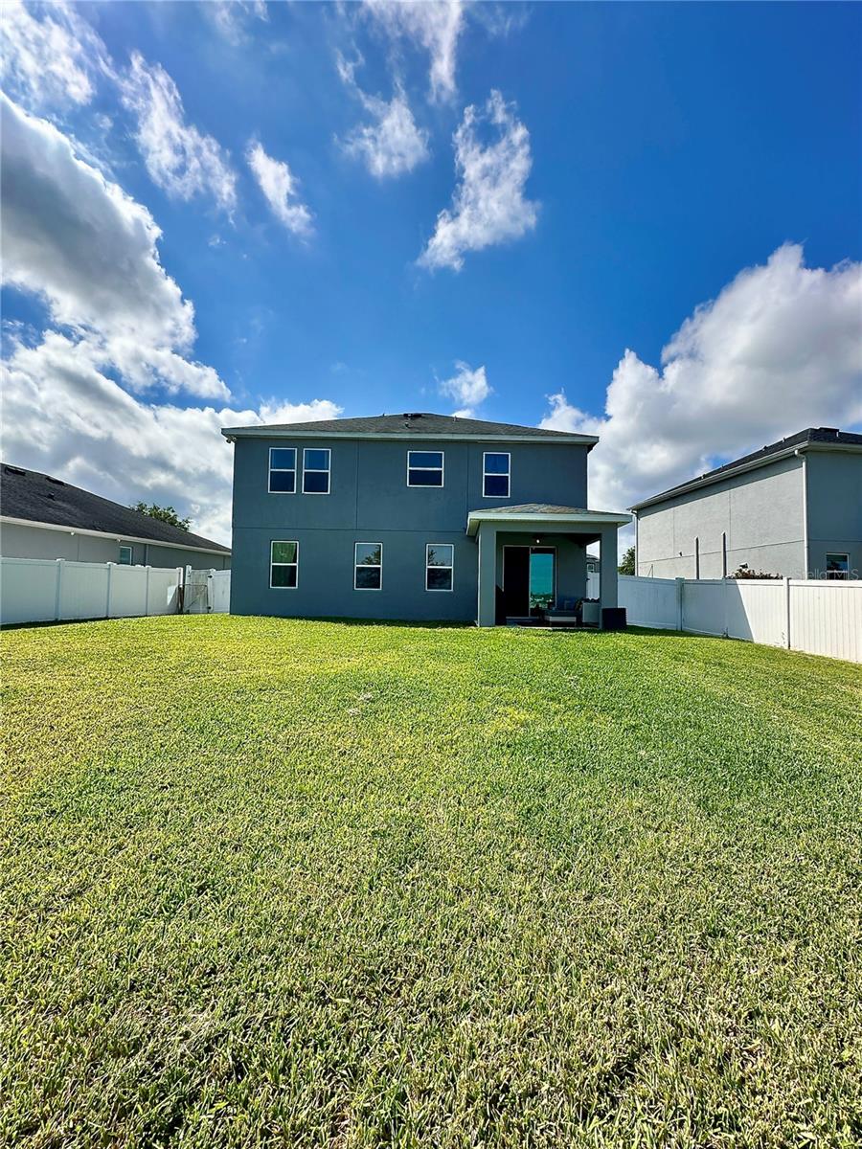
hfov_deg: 85.7
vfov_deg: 102.1
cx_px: 431
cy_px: 574
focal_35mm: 14
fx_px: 465
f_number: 2.2
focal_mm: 2.22
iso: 50
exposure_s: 1/2020
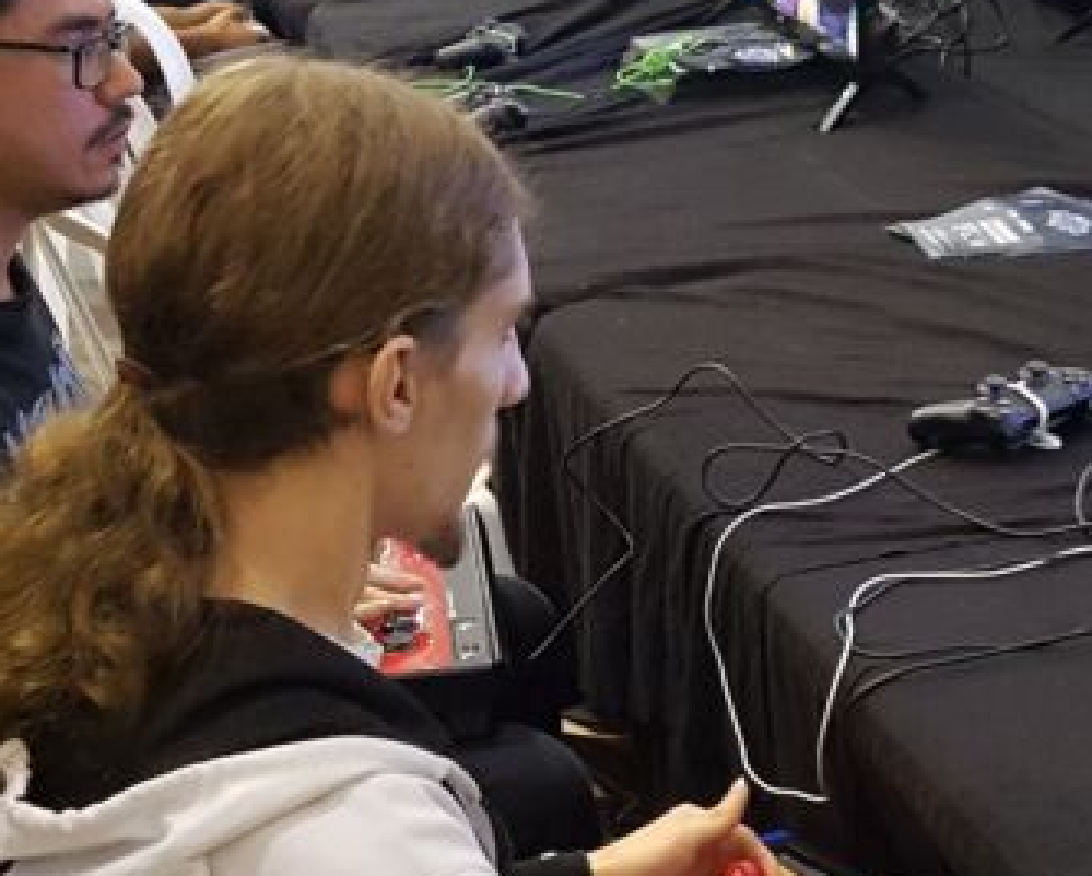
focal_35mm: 78
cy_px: 528
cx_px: 676
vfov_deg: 19.7
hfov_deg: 24.4
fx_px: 2523
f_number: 1.7
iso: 640
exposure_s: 1/50
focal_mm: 4.2
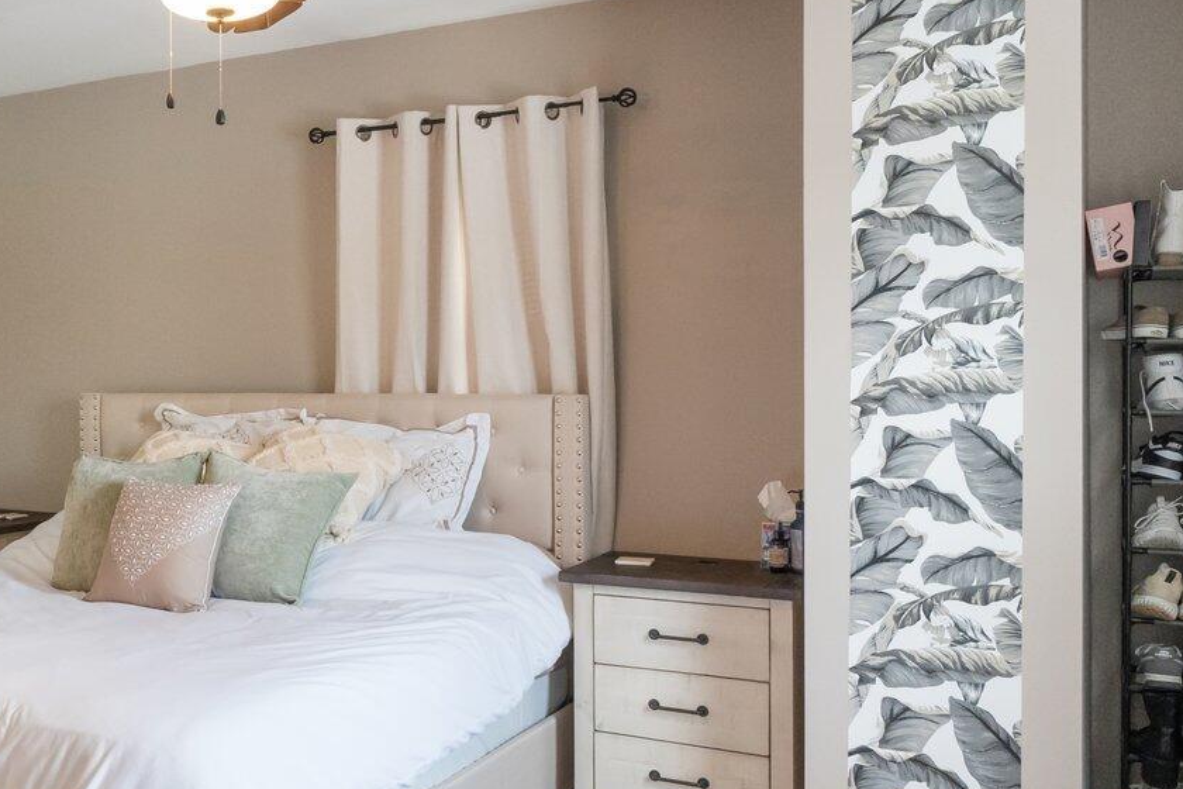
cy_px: 391
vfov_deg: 34.2
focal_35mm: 39
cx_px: 251
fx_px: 1281
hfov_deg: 47.1
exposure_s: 1/60
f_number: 8
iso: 5000
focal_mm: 16
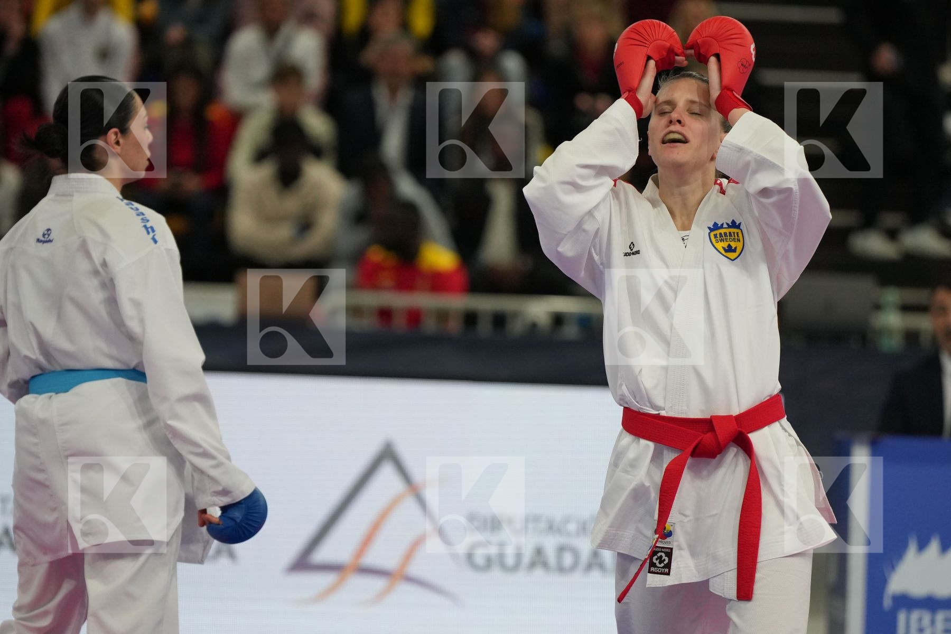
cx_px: 476
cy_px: 317
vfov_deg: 5.5
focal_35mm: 250
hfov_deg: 8.2
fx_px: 6604
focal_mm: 167
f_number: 2.8
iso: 1600
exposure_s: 1/1000
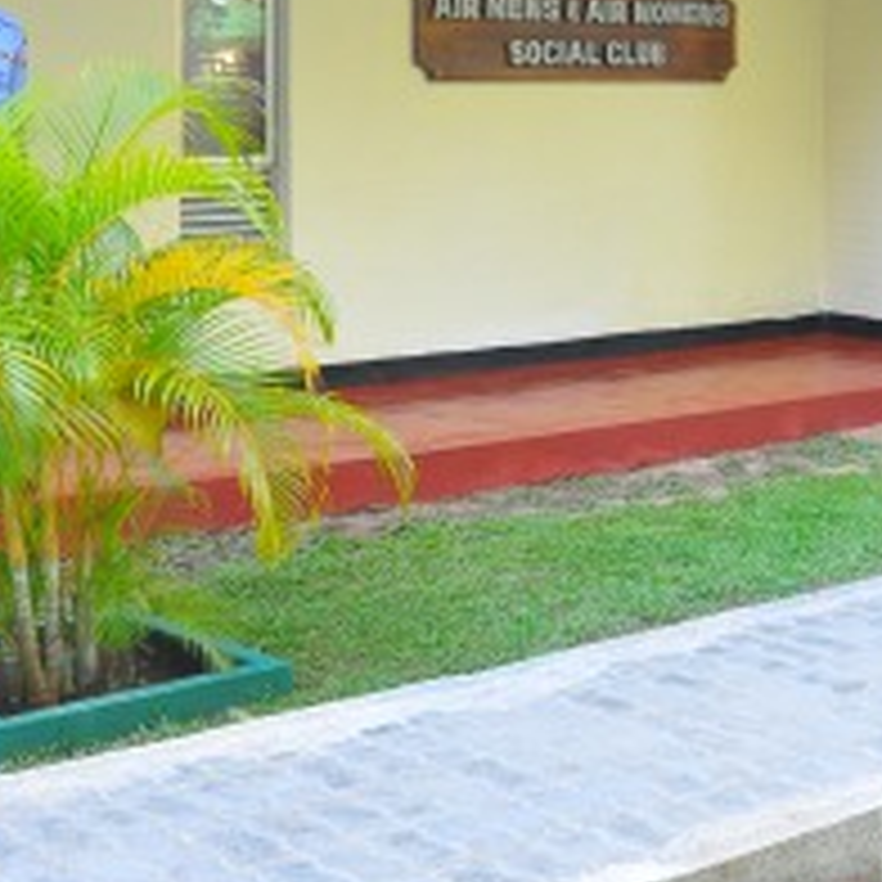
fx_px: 2018
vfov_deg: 24.3
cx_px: 706
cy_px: 176
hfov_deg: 24.3
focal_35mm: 70
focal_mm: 18
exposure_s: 1/125
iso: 1250
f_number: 6.3
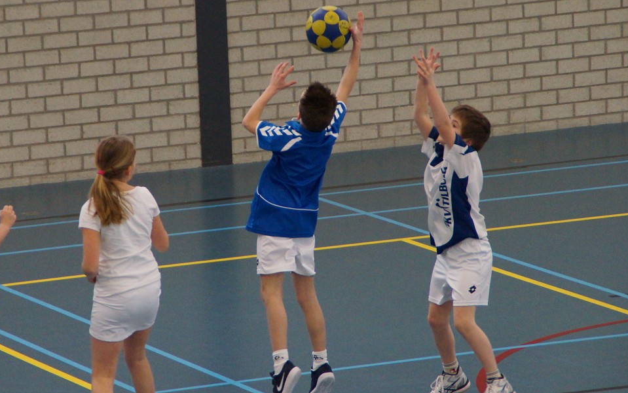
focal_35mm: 382
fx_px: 6540
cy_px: 156
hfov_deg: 5.5
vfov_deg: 3.4
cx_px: 272
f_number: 6.3
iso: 3200
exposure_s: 1/320
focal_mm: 200
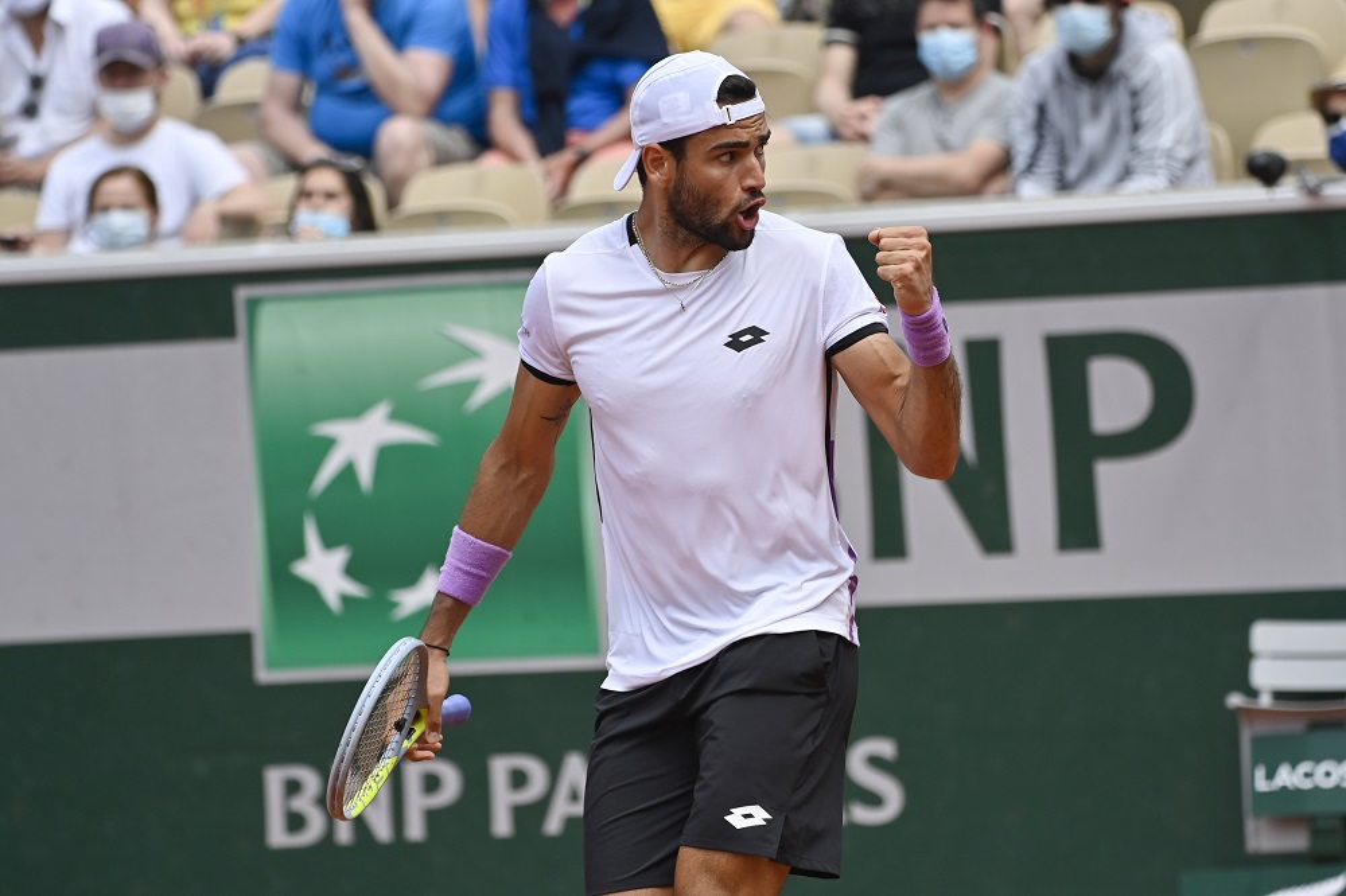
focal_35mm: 280
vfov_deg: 4.9
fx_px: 10465
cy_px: 448
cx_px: 673
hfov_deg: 7.4
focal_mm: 280
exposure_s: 1/2000
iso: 400
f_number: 5.6
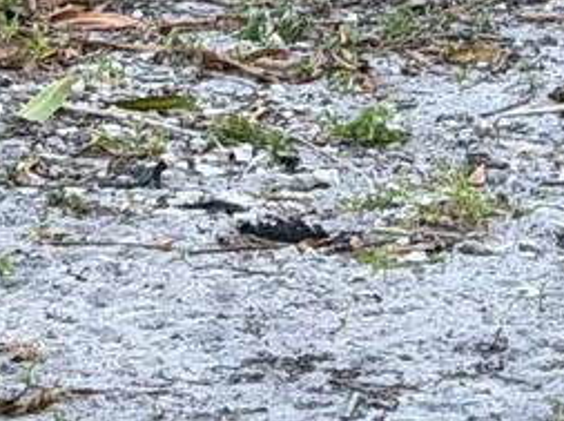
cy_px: -789
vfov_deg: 4.7
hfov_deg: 6.4
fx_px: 4946
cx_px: -292
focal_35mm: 304
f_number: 1.78
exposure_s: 1/90
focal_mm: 6.76
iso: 200
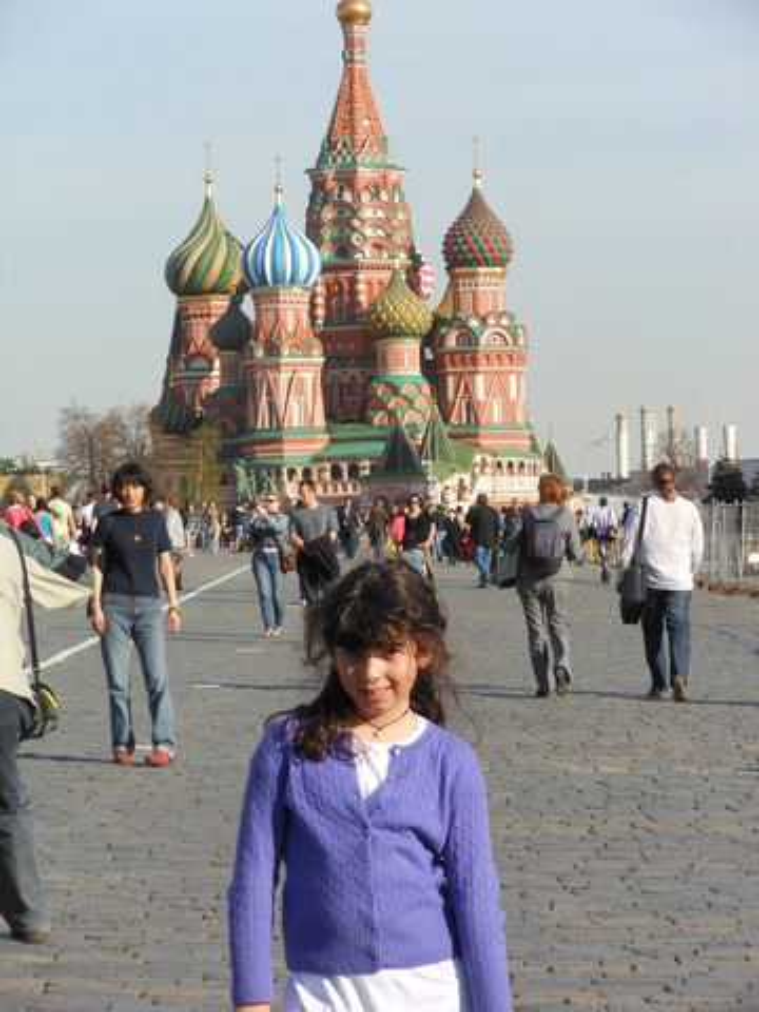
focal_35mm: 120
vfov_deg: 16.4
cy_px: 506
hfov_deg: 12.3
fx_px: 3508
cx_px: 380
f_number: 5.4
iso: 80
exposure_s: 1/320
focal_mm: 21.5
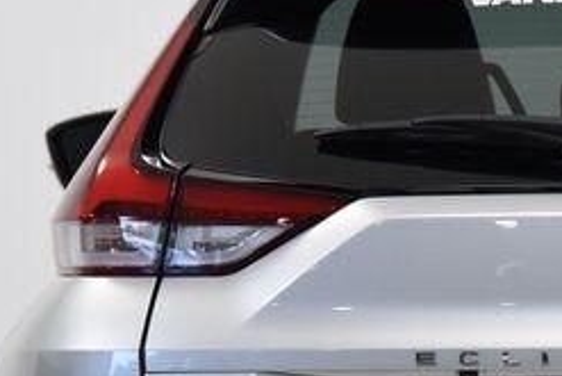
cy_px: 353
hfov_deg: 7.1
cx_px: 660
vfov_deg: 4.7
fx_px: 4530
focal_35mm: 290
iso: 1600
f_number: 5
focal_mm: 70
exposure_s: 1/80
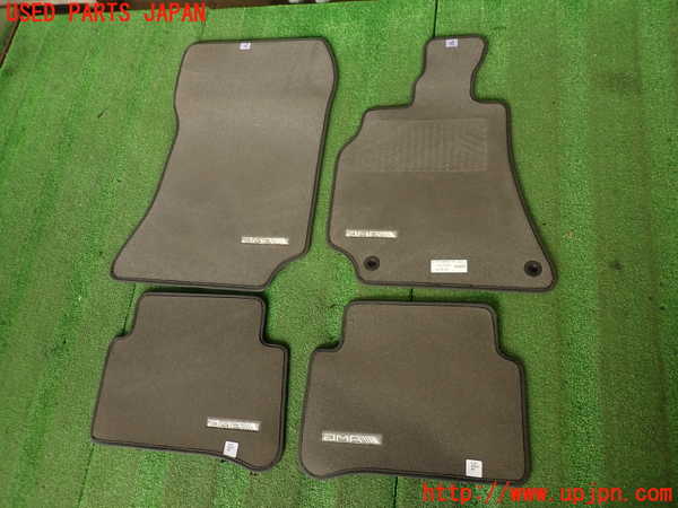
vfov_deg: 54.9
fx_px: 490
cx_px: 339
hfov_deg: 69.4
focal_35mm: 25
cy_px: 254
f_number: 2
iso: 200
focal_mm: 4.5
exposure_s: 1/60
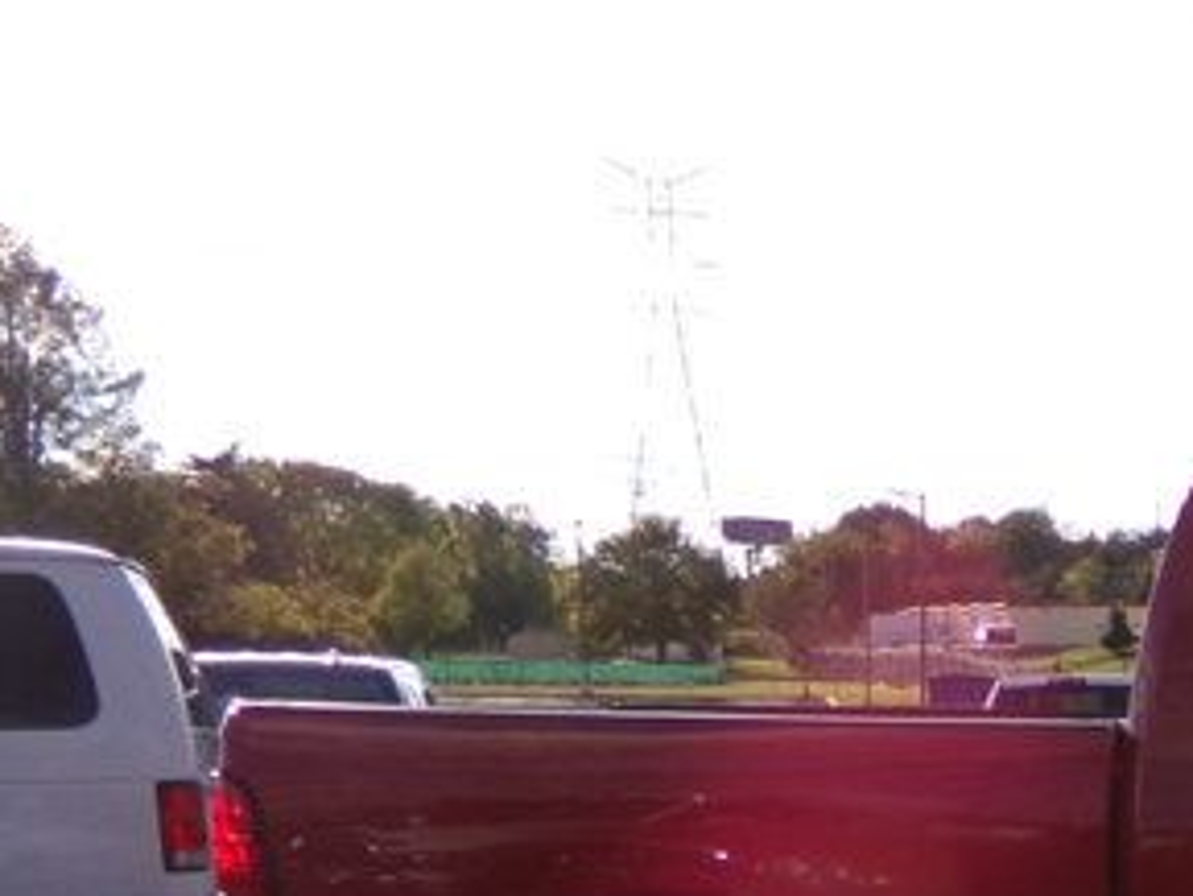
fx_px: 2931
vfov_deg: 16.4
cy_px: 1181
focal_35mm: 85
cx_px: 1816
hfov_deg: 19.8
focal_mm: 4.3
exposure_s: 1/640
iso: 100
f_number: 3.7
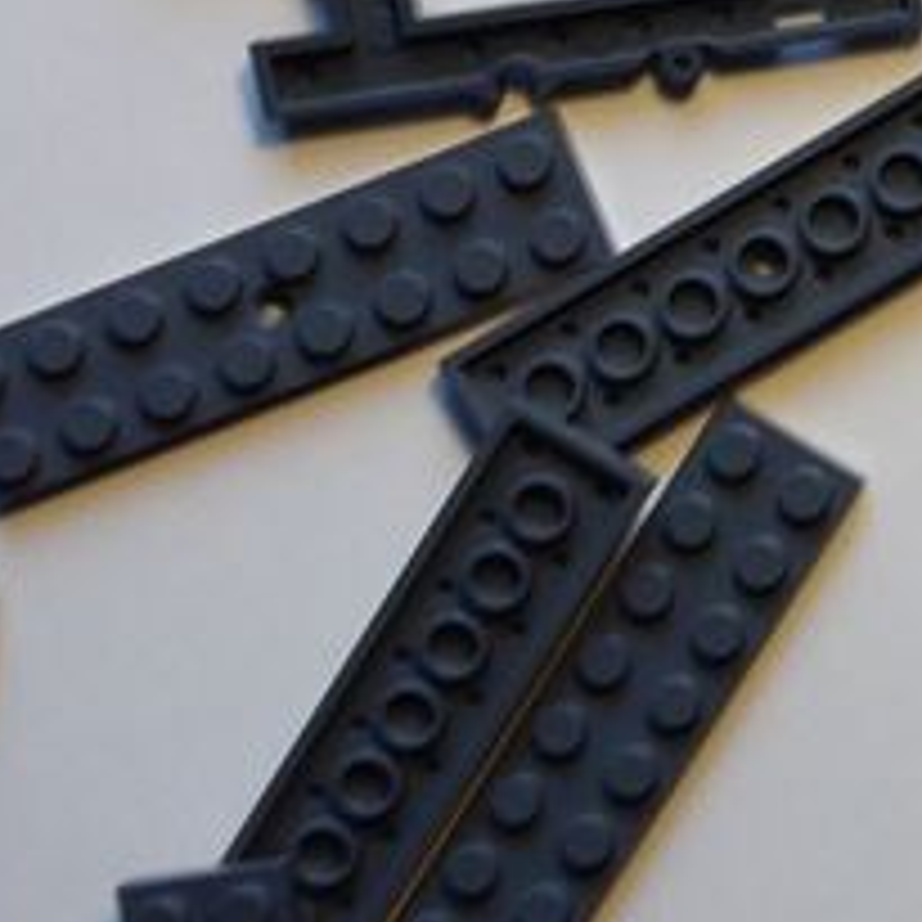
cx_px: 1754
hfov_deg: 11.0
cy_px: 274
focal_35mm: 146
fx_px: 4400
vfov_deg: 11.9
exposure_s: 1/60
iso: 50
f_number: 2.4
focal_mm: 4.12
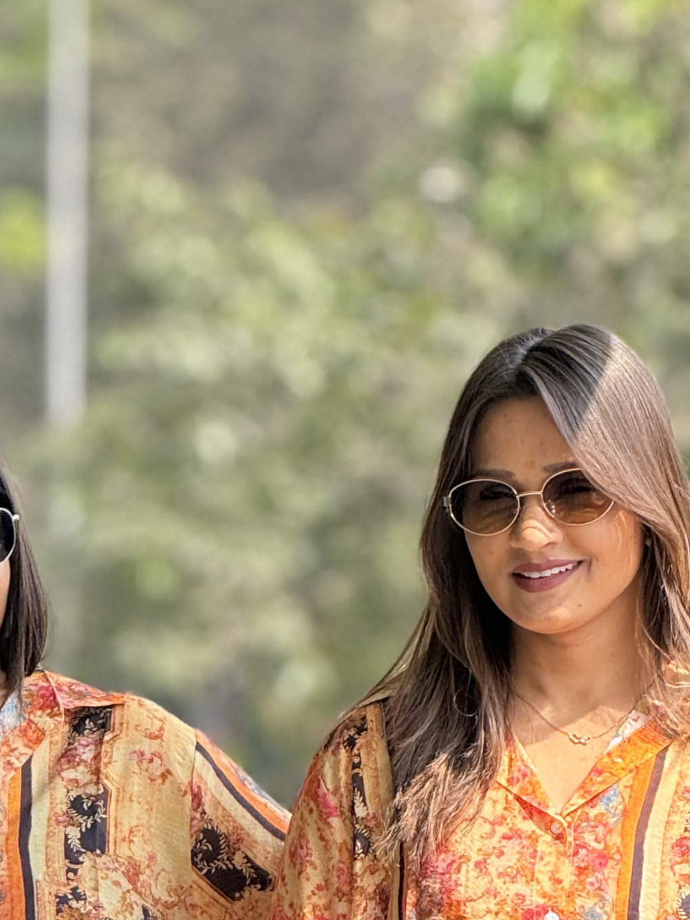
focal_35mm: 359
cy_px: 1250
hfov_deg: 4.1
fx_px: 9541
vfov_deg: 5.5
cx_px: 314
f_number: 2.8
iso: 64
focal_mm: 15.66
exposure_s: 1/306
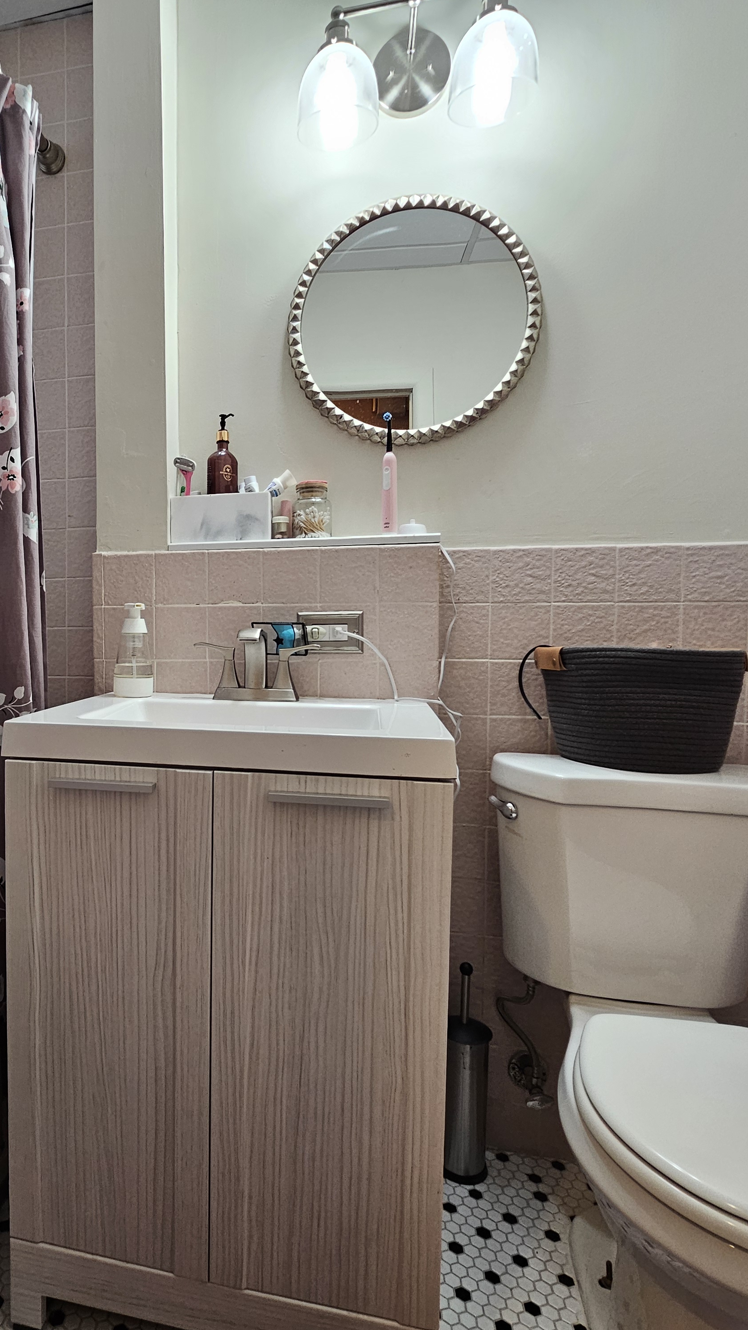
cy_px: 666
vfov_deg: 89.6
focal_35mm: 19
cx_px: 206
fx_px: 670
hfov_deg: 56.1
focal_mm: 2.2
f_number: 2.2
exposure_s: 1/60
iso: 160
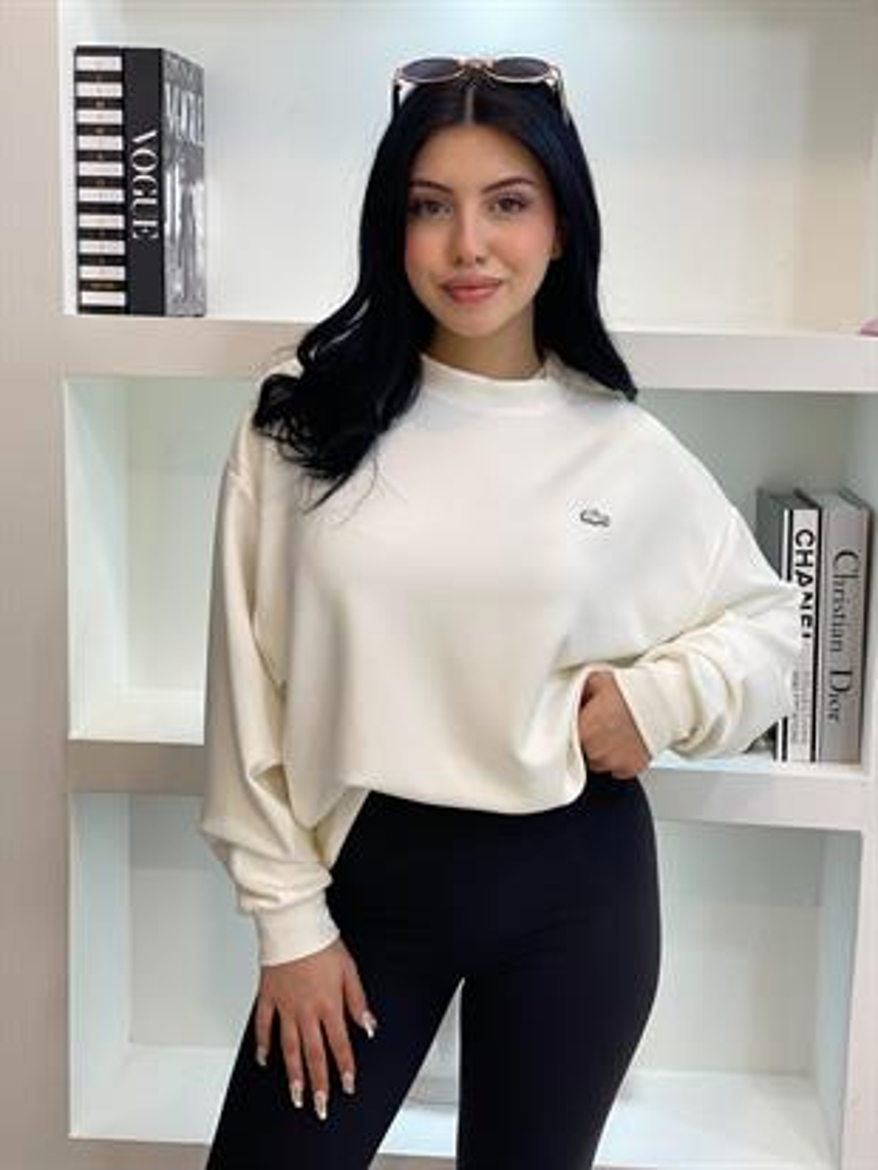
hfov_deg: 28.0
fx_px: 1758
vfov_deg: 36.8
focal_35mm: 52
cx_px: 439
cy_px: 585
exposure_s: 1/100
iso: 80
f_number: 2
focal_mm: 6
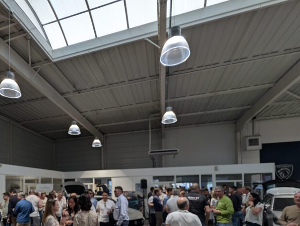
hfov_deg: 78.6
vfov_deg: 60.6
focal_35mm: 20
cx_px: 97
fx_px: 174
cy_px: 182
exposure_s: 1/55.9
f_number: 1.7
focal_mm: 2.02
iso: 46
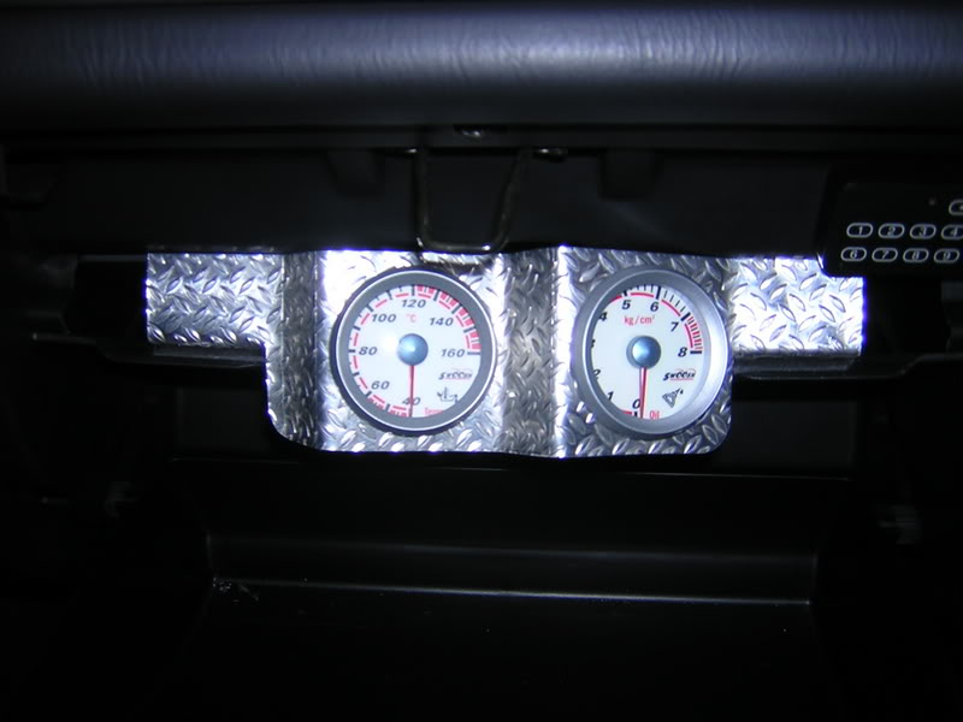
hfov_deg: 51.4
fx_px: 1002
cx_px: 482
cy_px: 361
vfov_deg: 39.7
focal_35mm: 36
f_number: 2.6
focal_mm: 4.7
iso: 100
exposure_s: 1/60.1
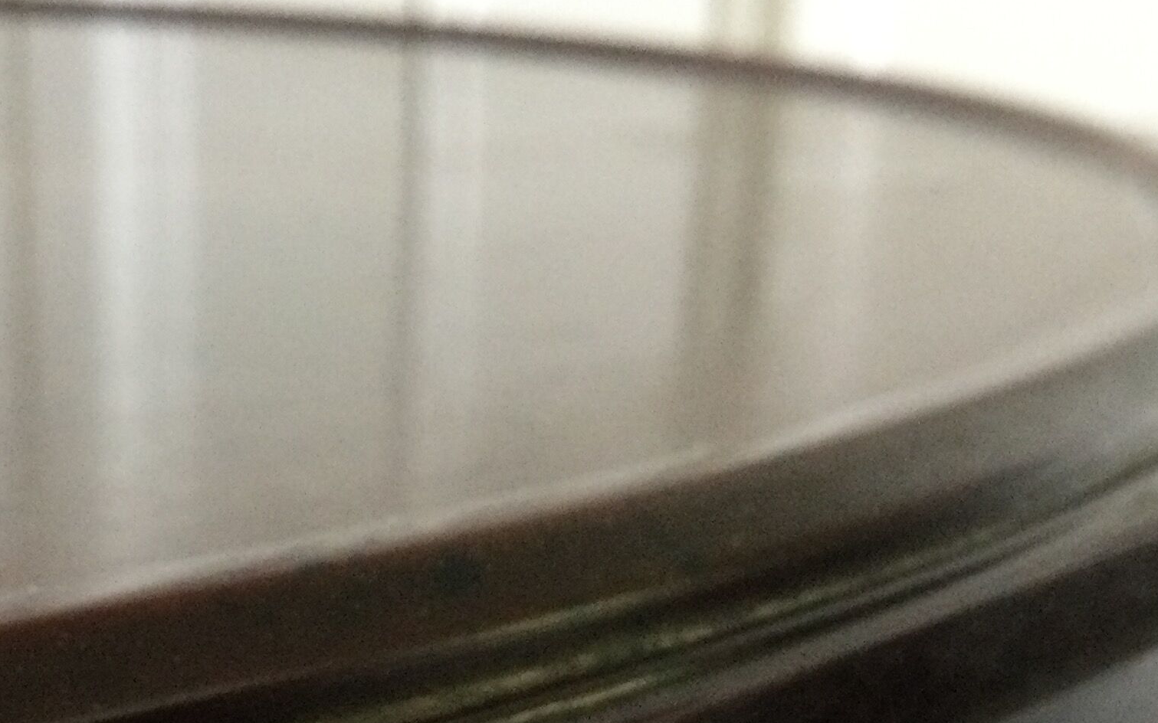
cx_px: 244
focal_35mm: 71
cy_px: 798
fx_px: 2240
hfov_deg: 28.4
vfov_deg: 17.7
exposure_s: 1/33
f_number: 2.4
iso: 200
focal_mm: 3.3
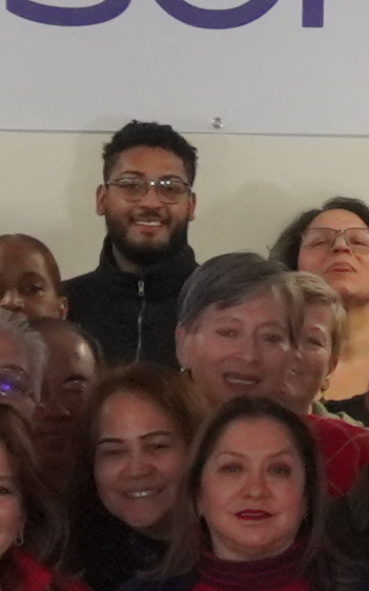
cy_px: -47
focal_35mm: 490
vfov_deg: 4.3
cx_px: 792
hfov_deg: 2.7
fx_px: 7888
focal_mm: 30
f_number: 5
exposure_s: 1/160
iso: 1600
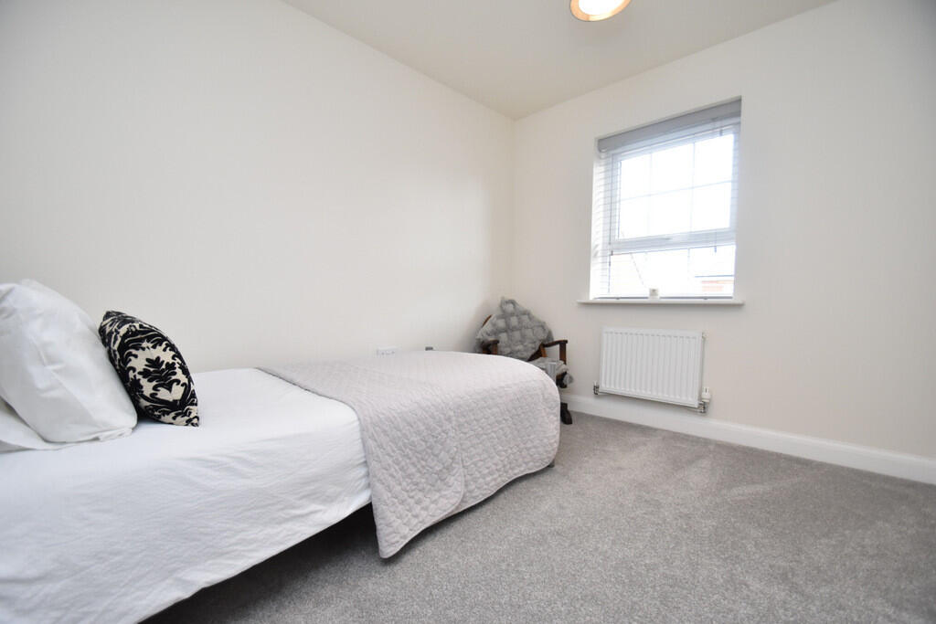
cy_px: 312
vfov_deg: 77.3
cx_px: 468
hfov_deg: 100.4
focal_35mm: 15
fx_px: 390
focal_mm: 10
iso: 800
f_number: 3.5
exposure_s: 1/125
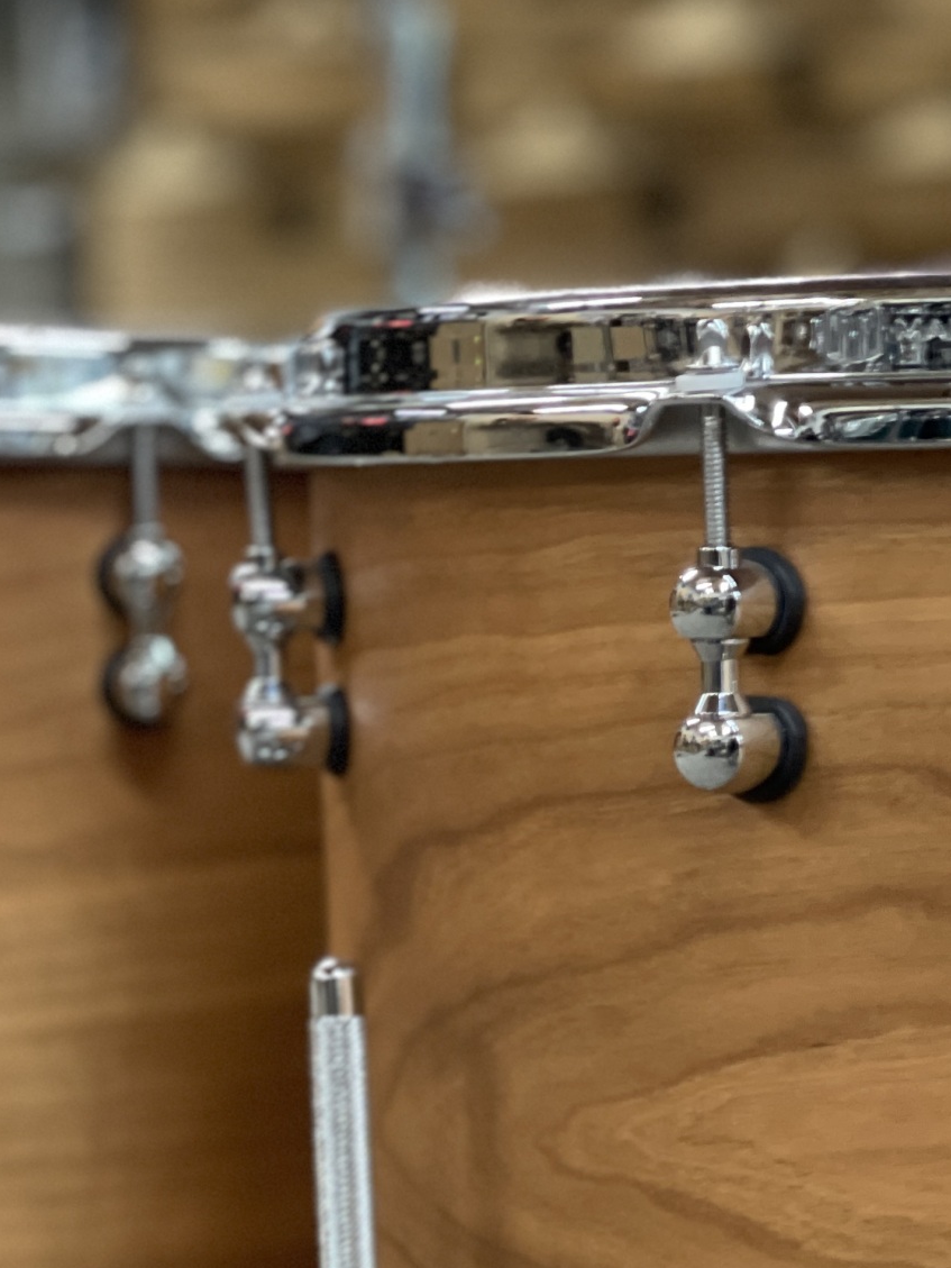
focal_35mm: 136
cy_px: 1334
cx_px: 735
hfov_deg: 10.9
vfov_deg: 14.2
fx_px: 4981
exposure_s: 1/30
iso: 320
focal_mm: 7.5
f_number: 2.2
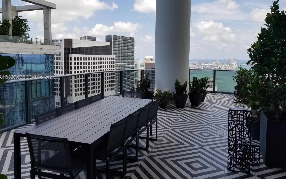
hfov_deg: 66.5
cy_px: 77
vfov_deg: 44.4
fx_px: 218
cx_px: 143
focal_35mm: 28
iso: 50
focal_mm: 4.25
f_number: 1.7
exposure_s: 1/2240
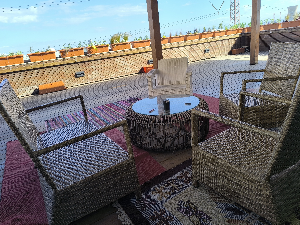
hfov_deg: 73.9
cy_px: 112
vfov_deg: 58.9
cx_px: 150
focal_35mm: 23
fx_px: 199
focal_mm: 6.14
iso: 50
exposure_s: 1/280
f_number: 1.65
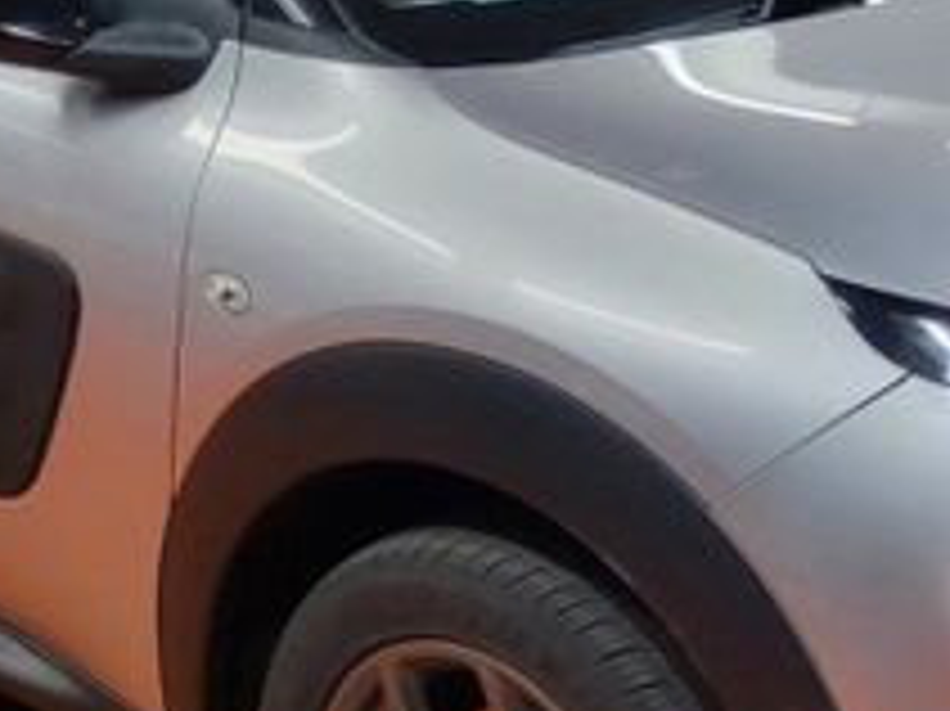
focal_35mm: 74
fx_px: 2030
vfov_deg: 19.9
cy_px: 279
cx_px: 648
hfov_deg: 26.2
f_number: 2
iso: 250
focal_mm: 3.08
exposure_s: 1/100
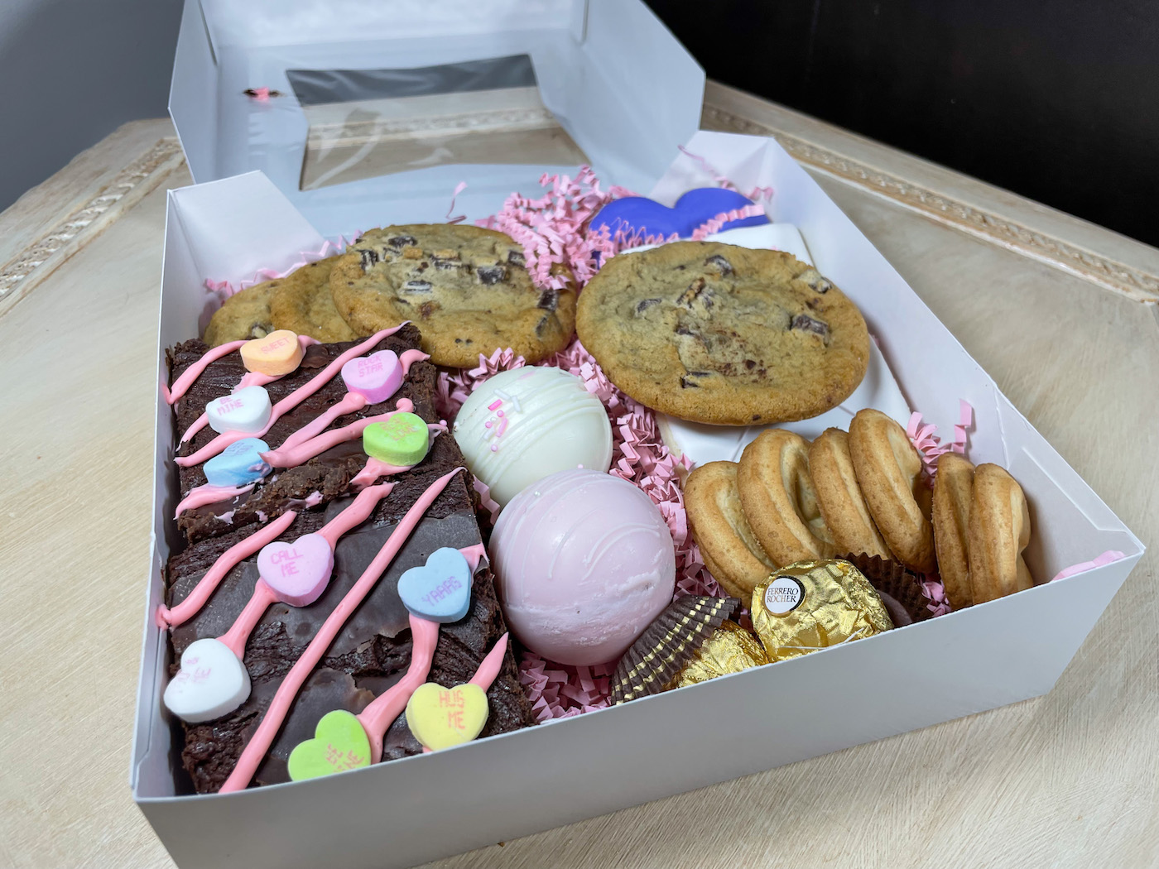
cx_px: 580
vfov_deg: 53.1
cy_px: 434
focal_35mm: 26
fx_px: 871
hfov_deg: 67.3
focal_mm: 4.2
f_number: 1.6
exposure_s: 1/120
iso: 32
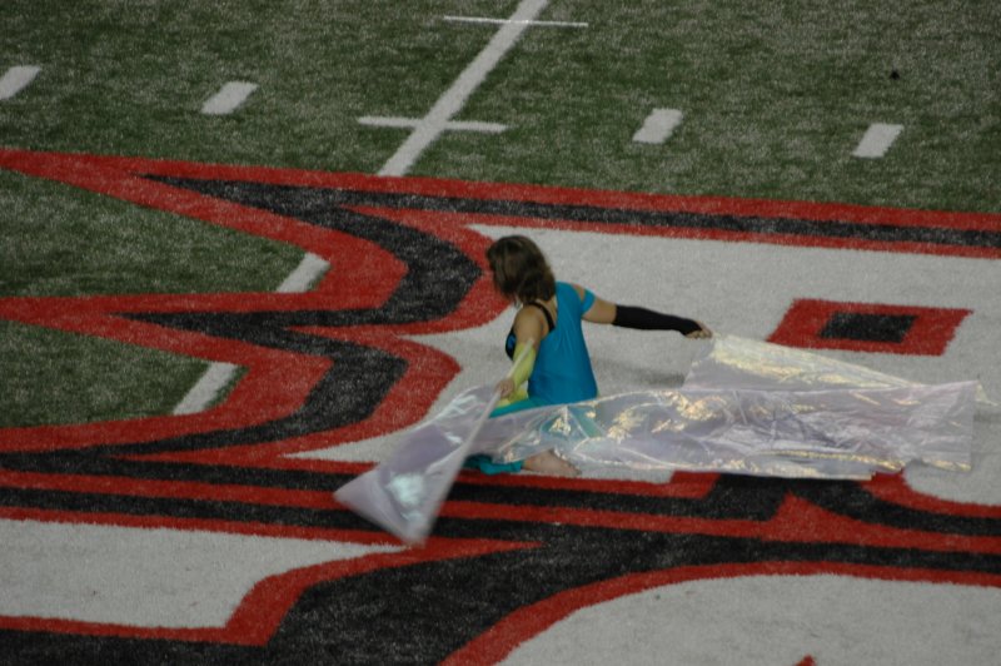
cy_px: 333
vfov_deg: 2.3
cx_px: 500
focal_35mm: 600
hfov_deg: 3.4
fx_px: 16669
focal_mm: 400
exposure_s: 1/60
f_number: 5.6
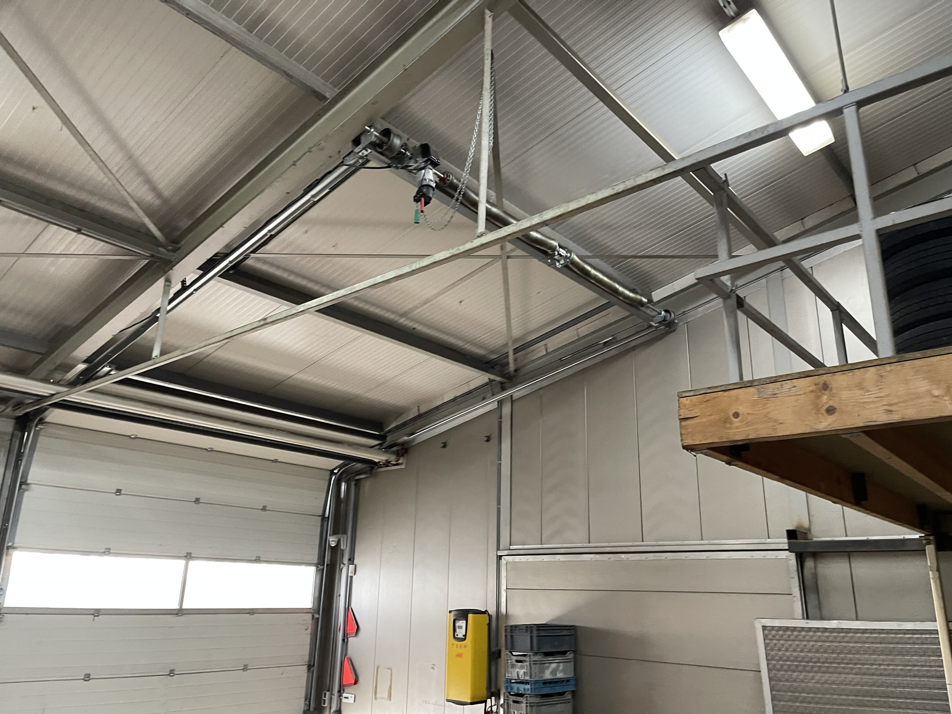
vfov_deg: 54.9
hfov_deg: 69.4
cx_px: 476
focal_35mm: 25
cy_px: 357
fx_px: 688
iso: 320
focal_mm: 5.1
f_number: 1.6
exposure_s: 1/50
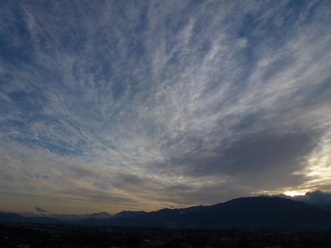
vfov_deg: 56.8
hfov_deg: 71.6
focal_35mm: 24
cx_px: 166
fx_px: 229
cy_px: 124
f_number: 4
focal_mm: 4.3
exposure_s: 1/800
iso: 100
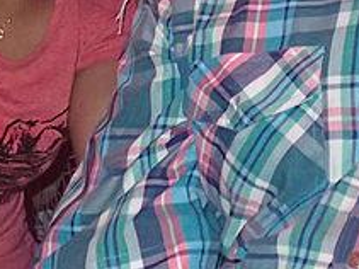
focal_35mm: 152
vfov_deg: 9.6
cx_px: 247
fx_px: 1575
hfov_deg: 13.0
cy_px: -90
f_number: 2.8
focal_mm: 7.34
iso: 800
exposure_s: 1/40
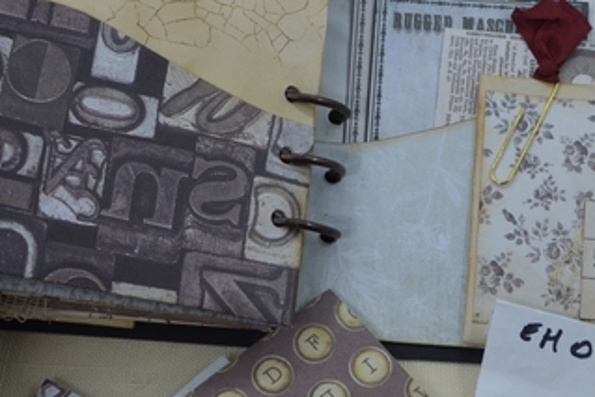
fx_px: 1488
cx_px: 282
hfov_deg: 22.6
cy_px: 205
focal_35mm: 90
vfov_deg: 15.2
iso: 320
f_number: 5.6
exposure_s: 1/60
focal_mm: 24
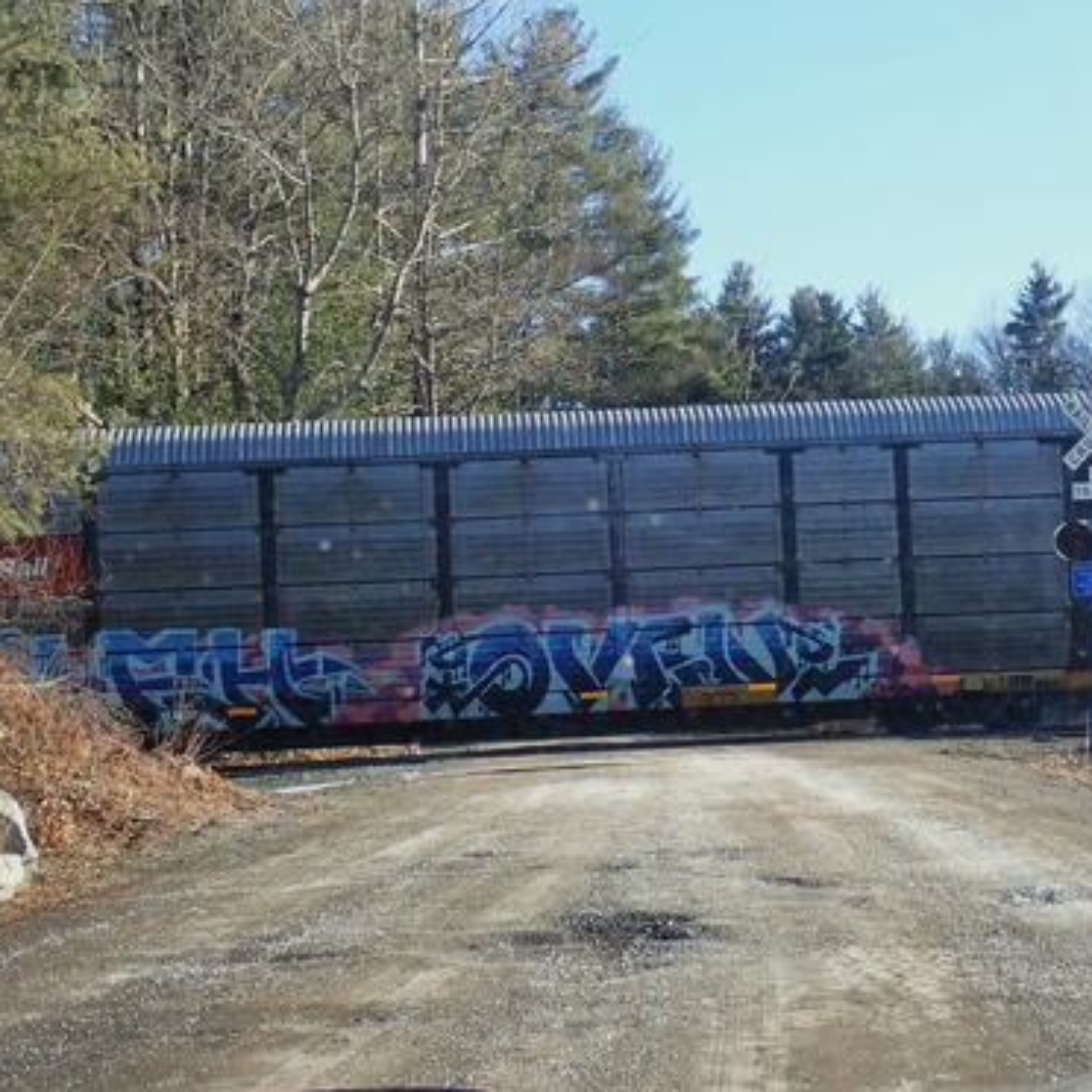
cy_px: 545
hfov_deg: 27.3
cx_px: 614
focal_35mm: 63
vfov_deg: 27.3
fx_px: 2248
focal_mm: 9.6
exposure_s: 1/160
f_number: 4.5
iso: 100
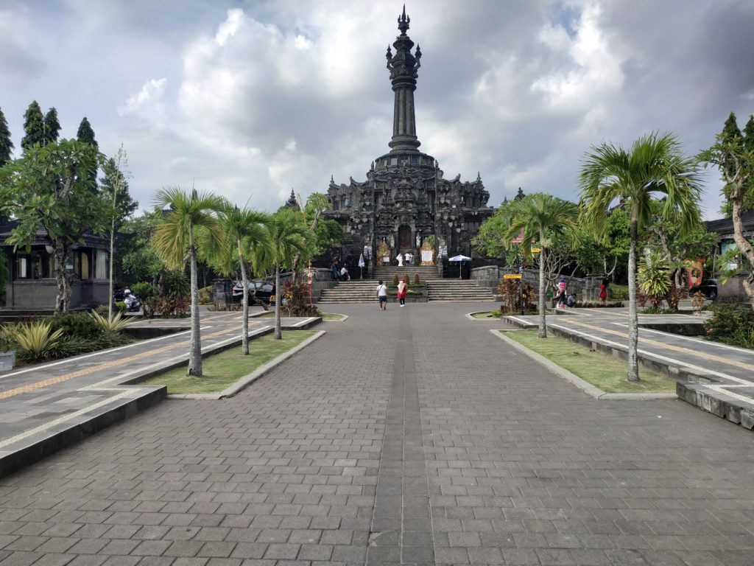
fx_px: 523
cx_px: 377
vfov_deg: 56.8
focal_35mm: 24
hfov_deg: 71.6
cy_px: 283
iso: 125
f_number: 1.9
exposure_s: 1/2304
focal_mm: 3.94
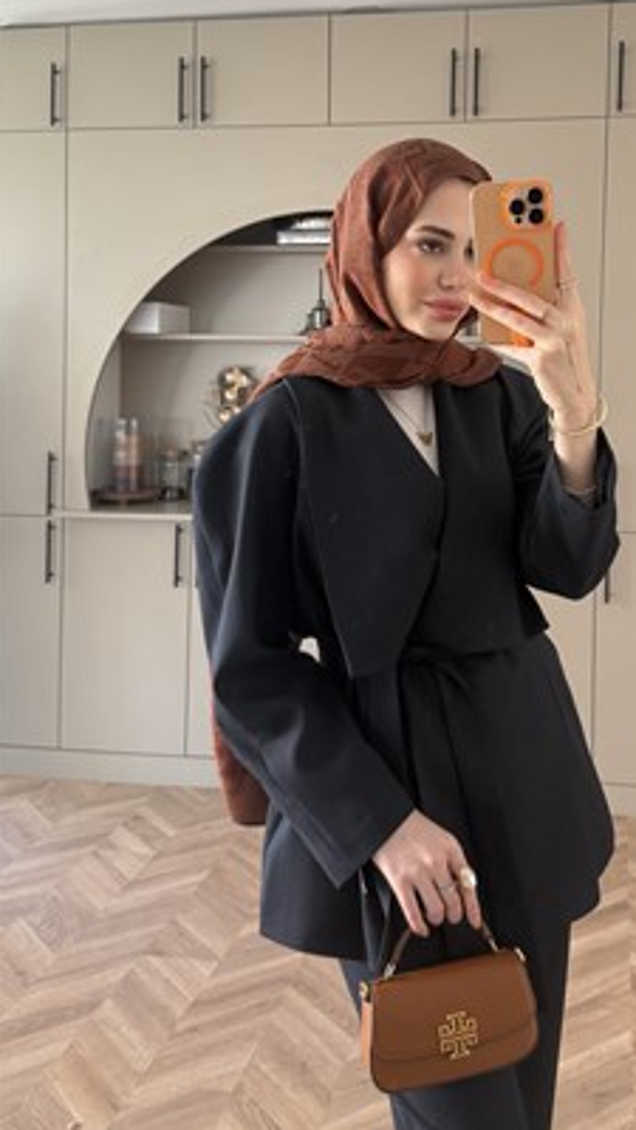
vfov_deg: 69.9
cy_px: 564
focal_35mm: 27
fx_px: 809
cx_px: 432
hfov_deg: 42.2
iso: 200
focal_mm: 6.76
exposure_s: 1/104
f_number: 1.78
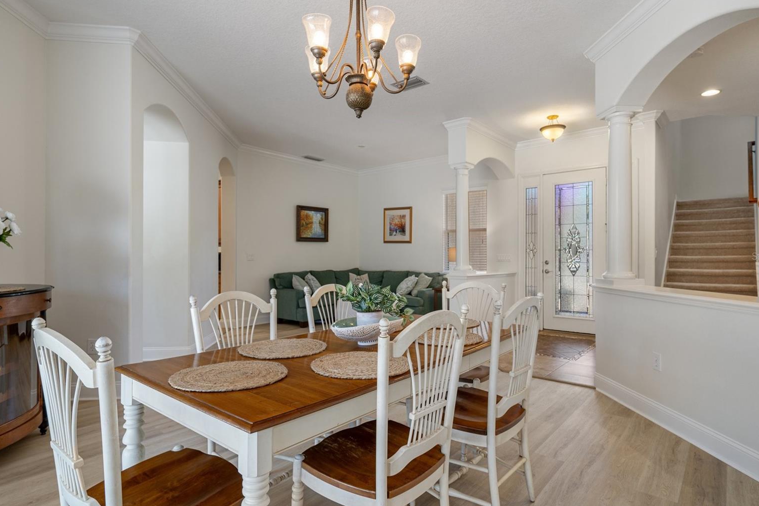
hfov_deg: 86.9
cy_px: 256
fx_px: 401
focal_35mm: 19
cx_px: 396
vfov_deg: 64.6
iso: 320
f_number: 8
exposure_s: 1/1.67
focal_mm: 18
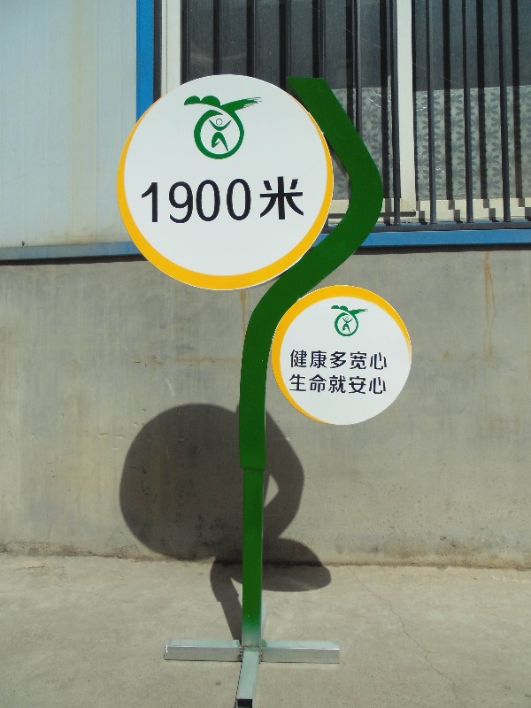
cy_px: 354
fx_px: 532
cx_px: 266
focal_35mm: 26
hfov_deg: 53.1
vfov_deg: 67.3
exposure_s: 1/160
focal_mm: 4.6
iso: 80
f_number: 11.5
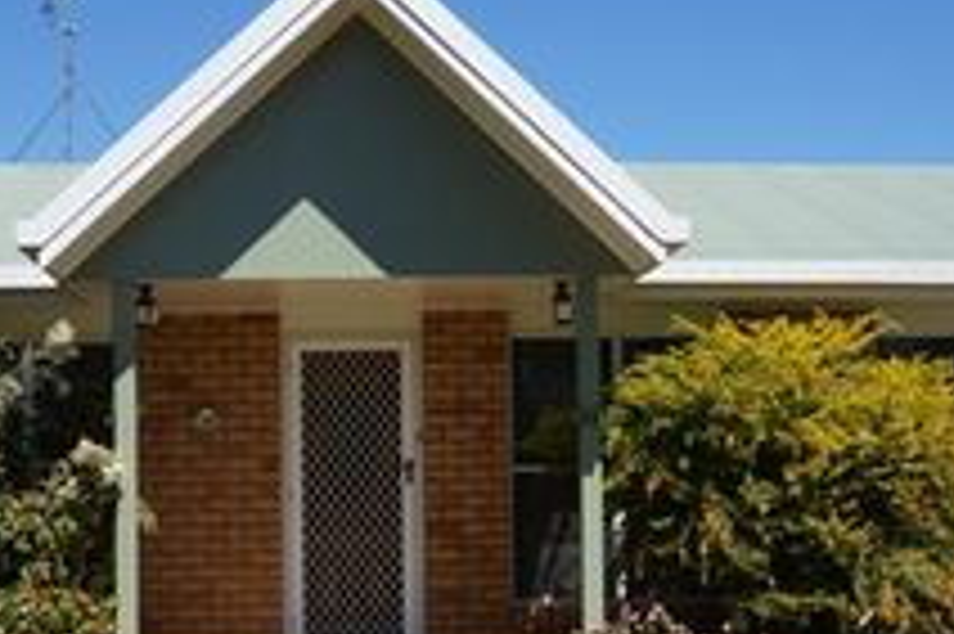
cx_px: 428
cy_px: 461
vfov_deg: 22.4
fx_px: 1589
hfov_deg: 33.4
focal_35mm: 60
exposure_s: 1/640
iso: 200
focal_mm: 18
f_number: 8
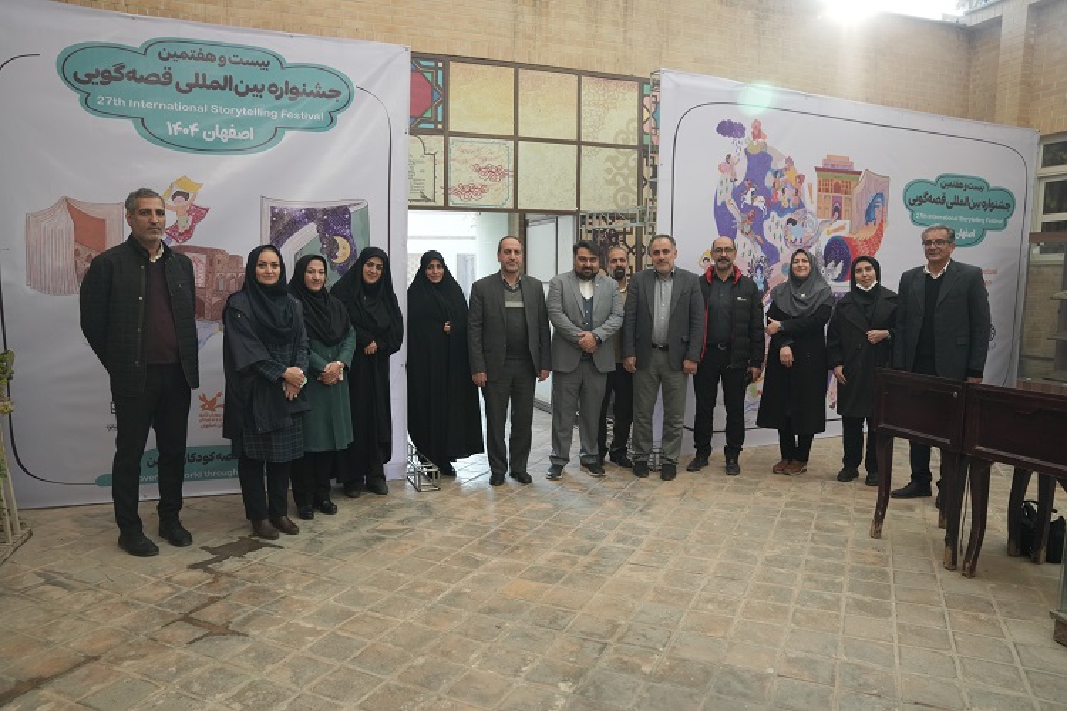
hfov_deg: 70.7
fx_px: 753
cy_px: 356
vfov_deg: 50.6
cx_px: 534
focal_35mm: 25
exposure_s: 1/1000
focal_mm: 25.4
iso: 2000
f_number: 4
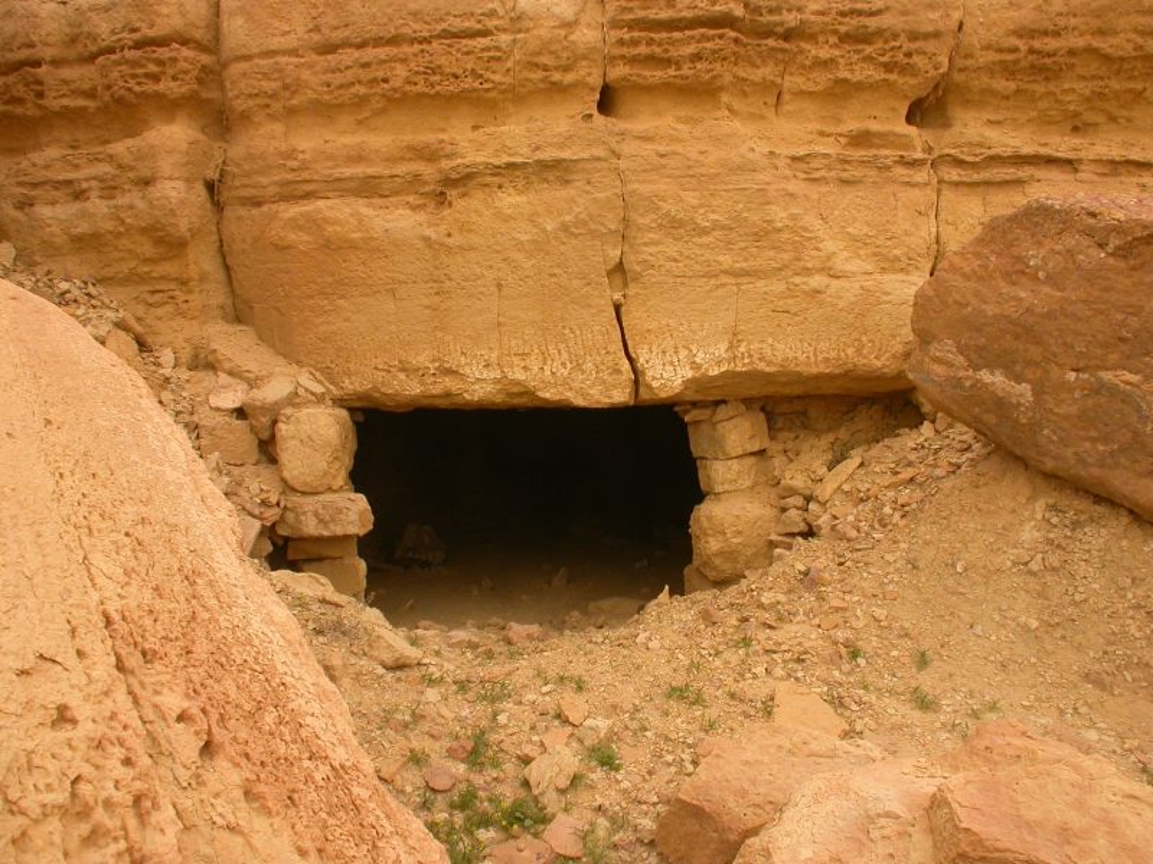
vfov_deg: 37.7
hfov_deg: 49.0
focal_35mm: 38
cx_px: 576
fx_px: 1266
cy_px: 432
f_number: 4.7
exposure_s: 1/146
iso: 100
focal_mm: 7.85
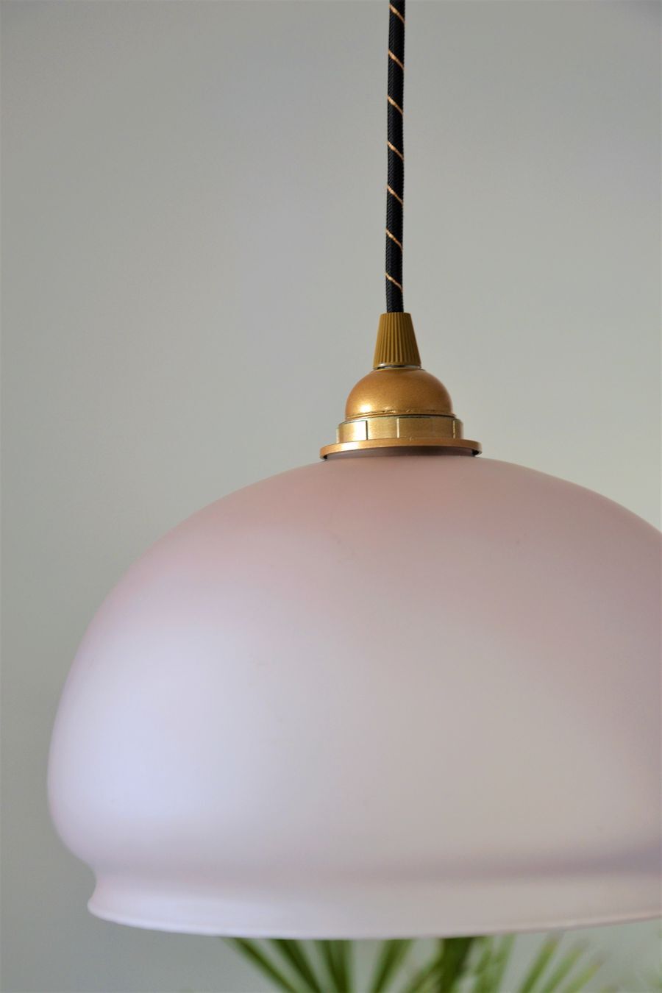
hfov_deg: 18.2
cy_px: 496
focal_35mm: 75
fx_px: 2069
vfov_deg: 27.0
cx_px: 331
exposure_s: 1/60
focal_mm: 50
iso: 400
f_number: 5
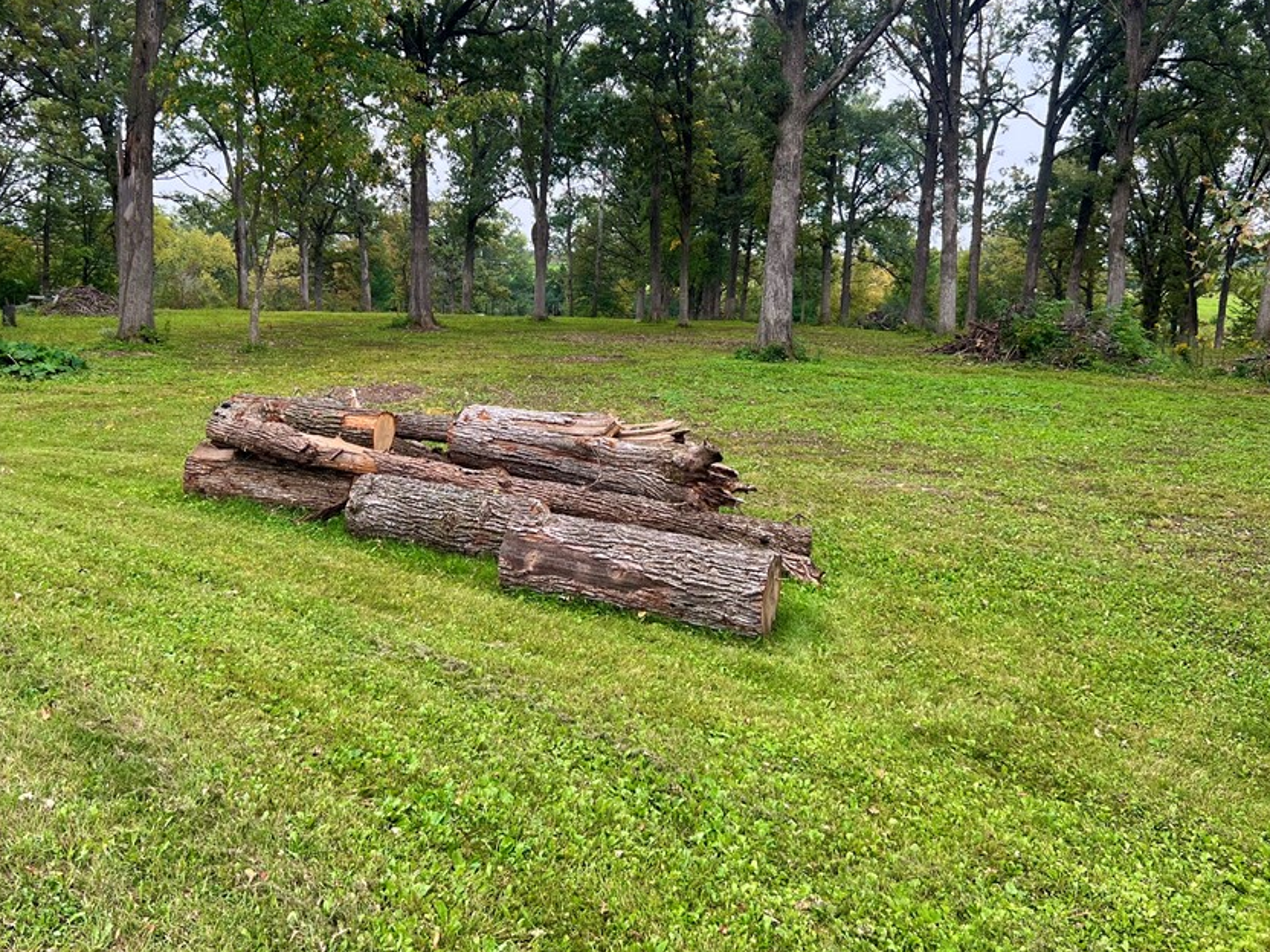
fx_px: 1174
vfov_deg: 43.9
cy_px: 372
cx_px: 548
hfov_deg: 56.6
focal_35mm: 32
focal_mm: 5.7
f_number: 1.5
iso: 50
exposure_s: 1/658
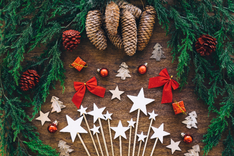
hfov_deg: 32.4
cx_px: 117
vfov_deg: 21.9
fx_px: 403
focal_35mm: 62
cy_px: 78
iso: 320
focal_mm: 62
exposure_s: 1/15
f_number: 9
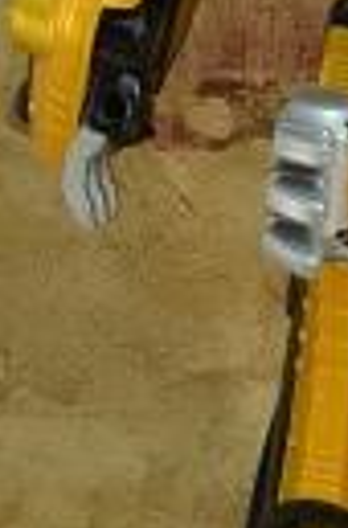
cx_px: 649
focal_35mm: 136
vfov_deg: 15.1
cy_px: 156
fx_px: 1988
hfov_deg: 9.5
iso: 100
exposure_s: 1
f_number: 22
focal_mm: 22
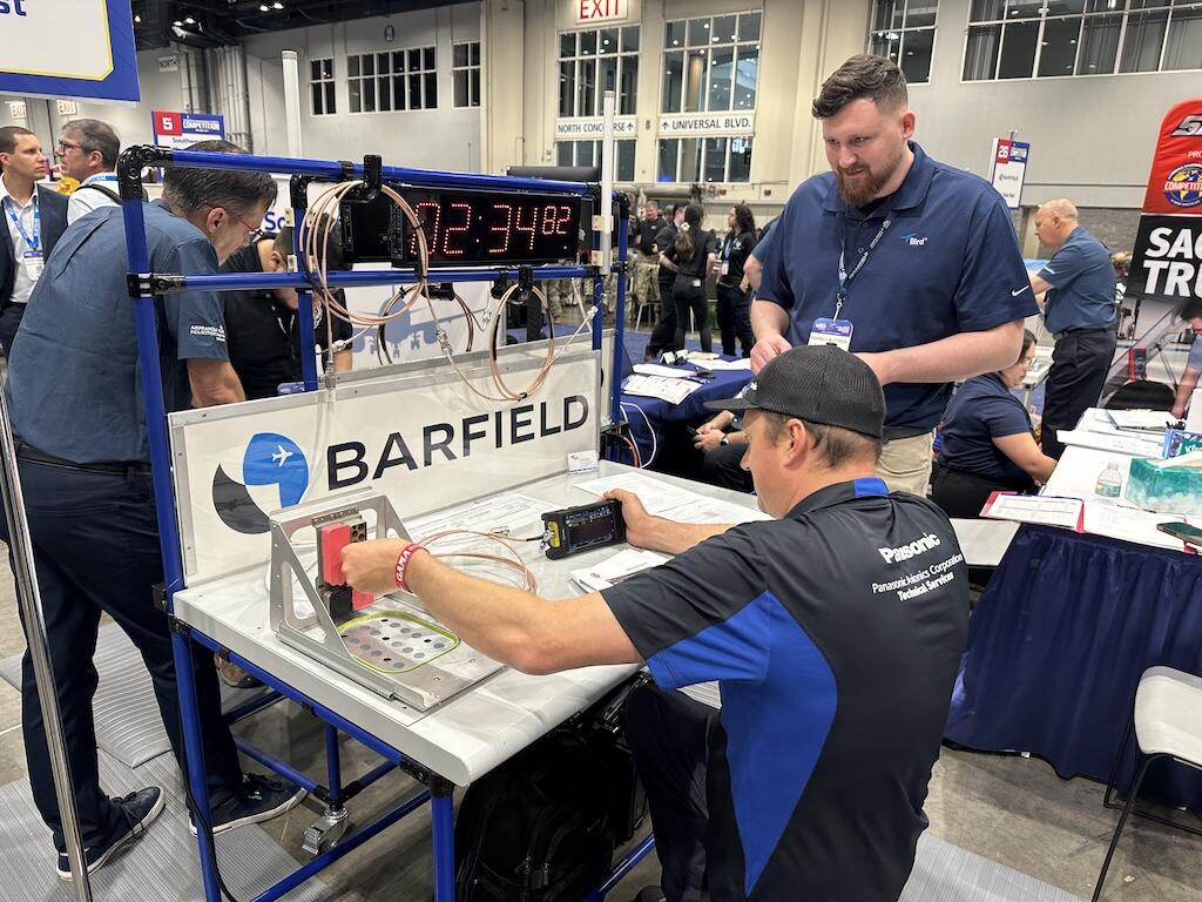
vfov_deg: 56.8
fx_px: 833
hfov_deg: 71.6
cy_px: 451
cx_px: 601
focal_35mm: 24
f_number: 1.78
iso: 125
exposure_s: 1/60
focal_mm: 6.86
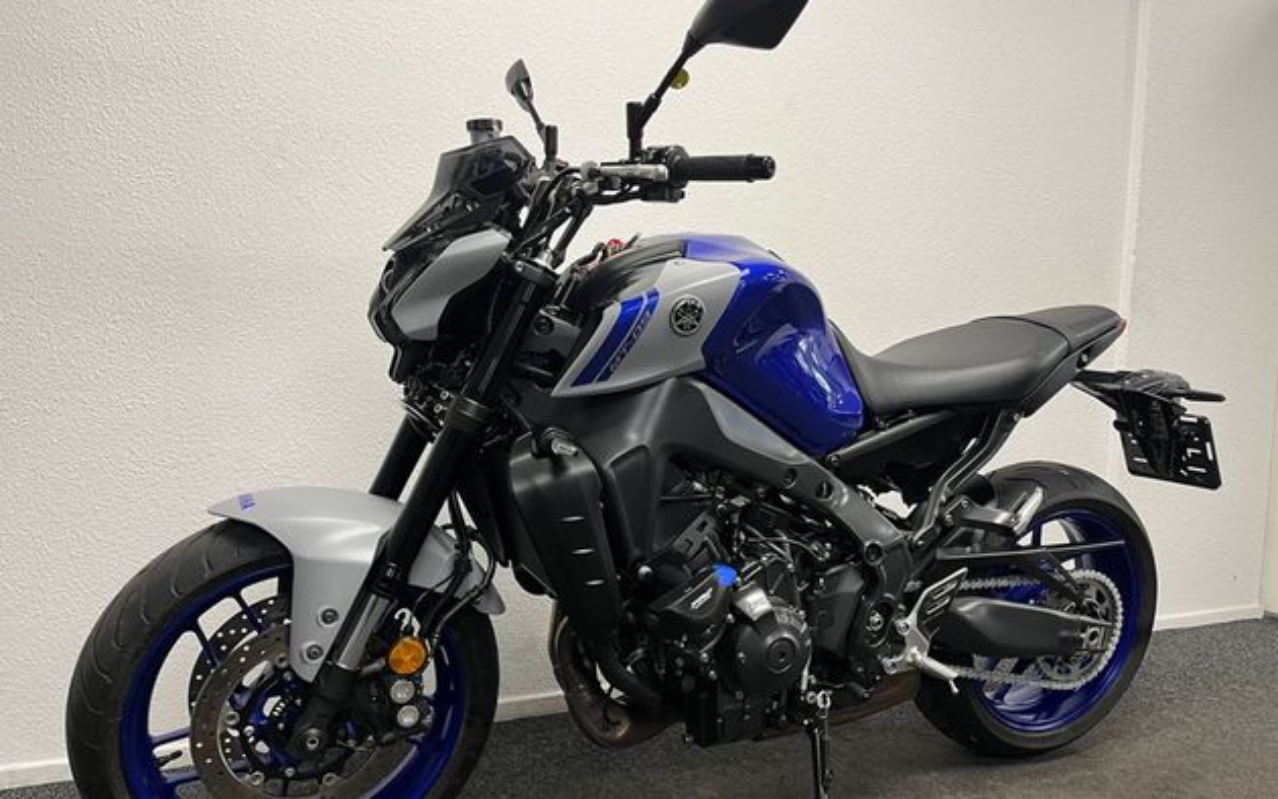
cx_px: 633
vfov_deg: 44.5
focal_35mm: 28
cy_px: 430
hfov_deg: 66.5
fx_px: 975
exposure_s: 1/50
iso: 80
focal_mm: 5.1
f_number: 1.6
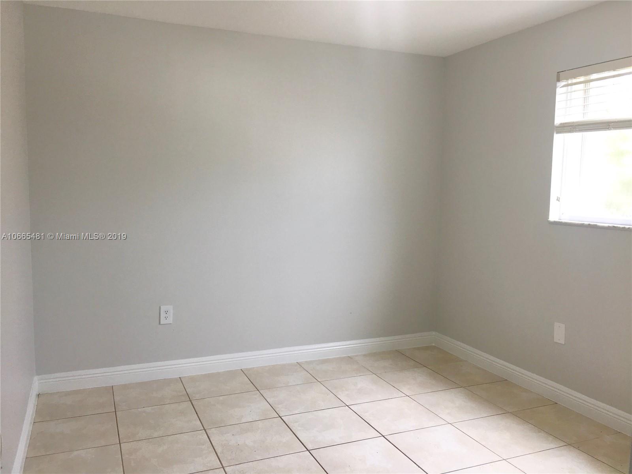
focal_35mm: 29
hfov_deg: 61.7
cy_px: 237
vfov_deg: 48.2
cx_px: 316
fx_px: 529
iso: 32
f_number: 2.2
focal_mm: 4.15
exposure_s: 1/40
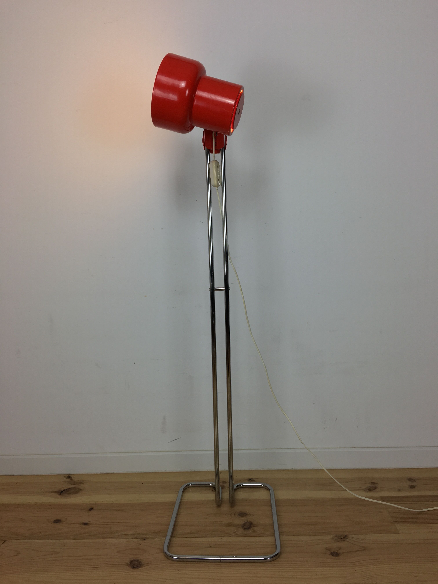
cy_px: 292
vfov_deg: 61.7
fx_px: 489
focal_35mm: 29
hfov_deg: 48.2
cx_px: 219
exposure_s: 1/50
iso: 25
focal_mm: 4.15
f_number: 2.2
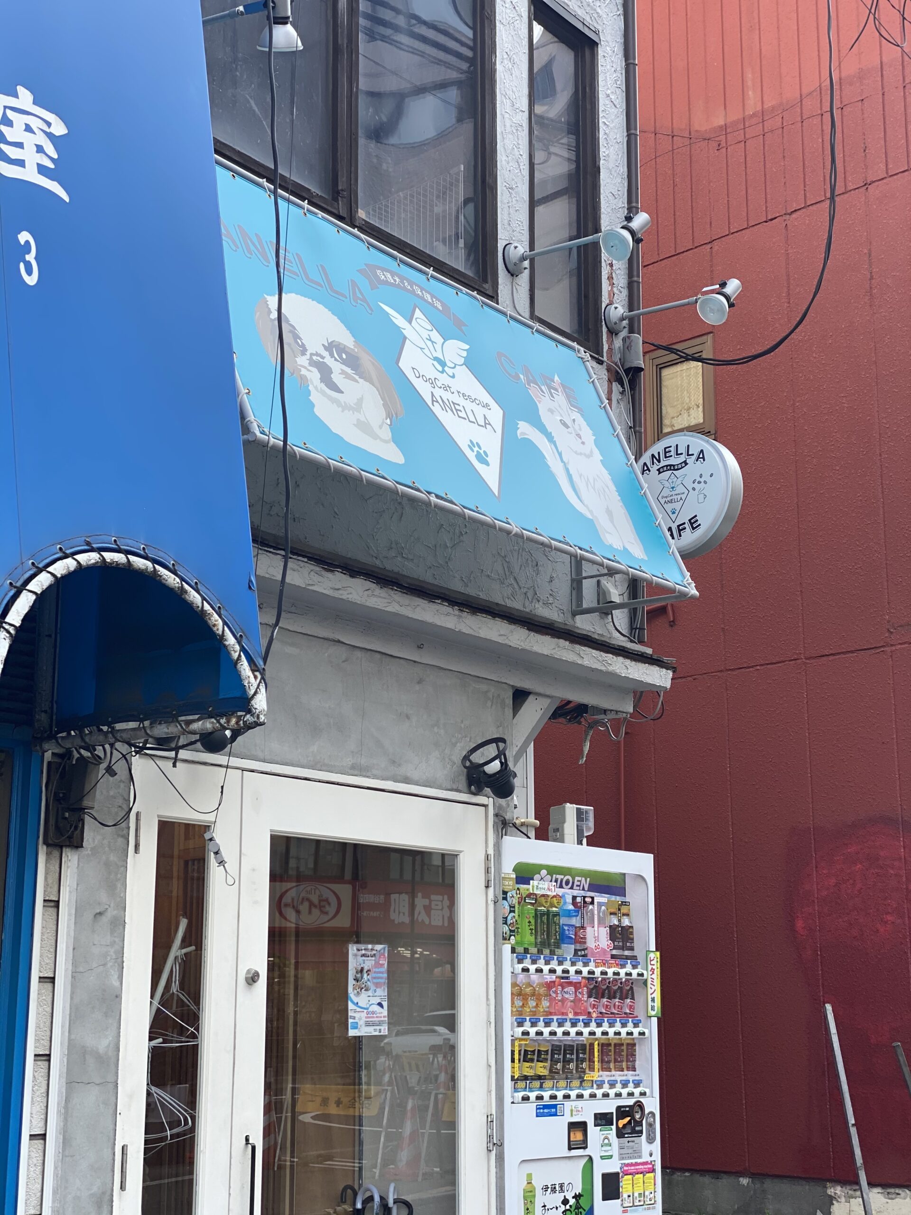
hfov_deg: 28.0
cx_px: 456
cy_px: 608
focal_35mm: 52
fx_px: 1825
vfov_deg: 36.8
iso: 20
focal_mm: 6
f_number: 2
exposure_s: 1/132
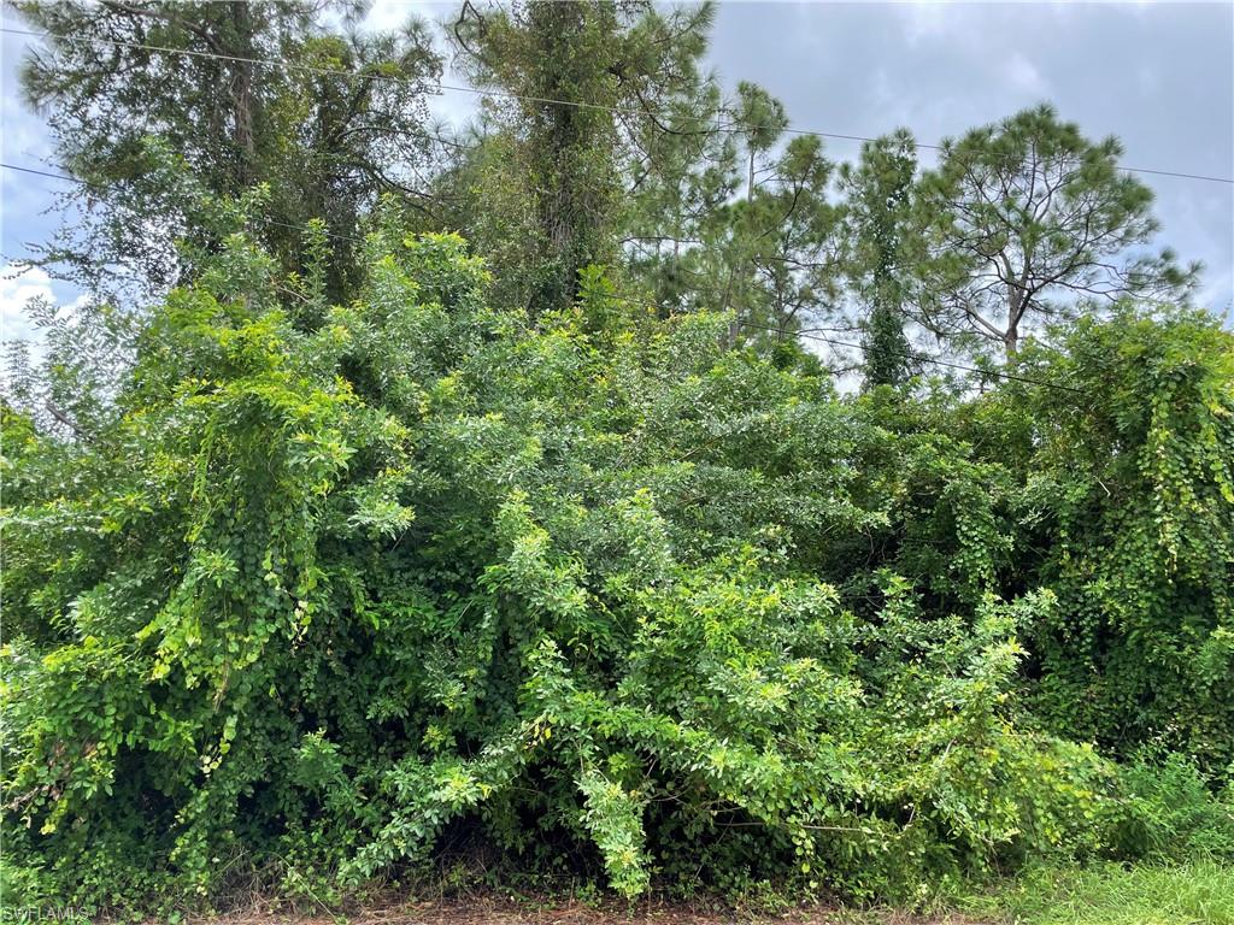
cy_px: 462
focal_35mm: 26
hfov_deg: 67.3
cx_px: 617
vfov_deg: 53.1
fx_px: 927
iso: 32
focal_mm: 4.2
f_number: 1.6
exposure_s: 1/947
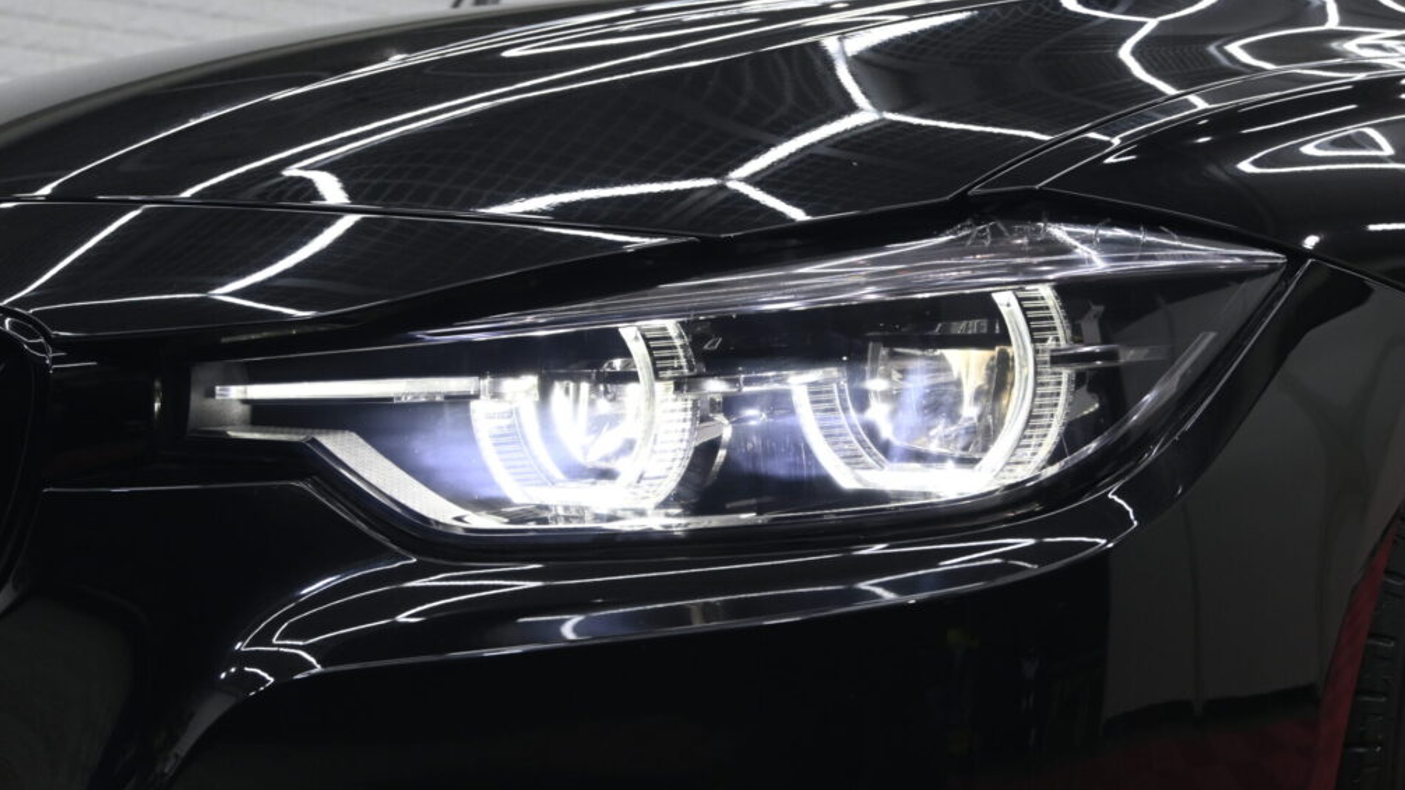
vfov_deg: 24.9
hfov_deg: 42.9
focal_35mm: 48
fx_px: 1788
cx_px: 712
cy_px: 431
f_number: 5.6
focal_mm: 30
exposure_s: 1/200
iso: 640
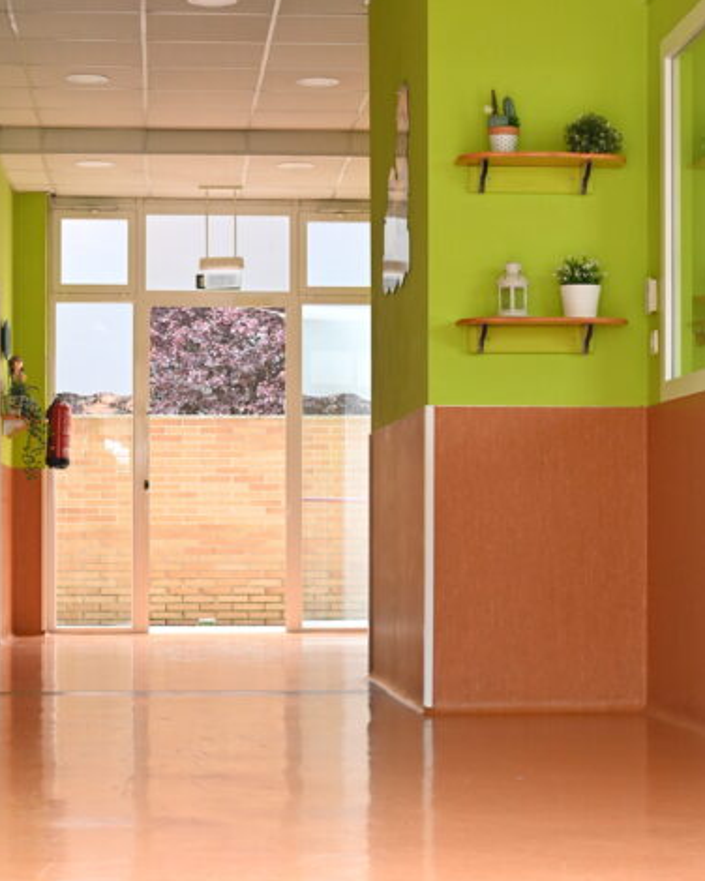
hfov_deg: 18.1
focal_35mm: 85
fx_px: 2217
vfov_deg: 22.5
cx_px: 352
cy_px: 487
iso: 2000
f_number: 7.1
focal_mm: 50
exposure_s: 1/200
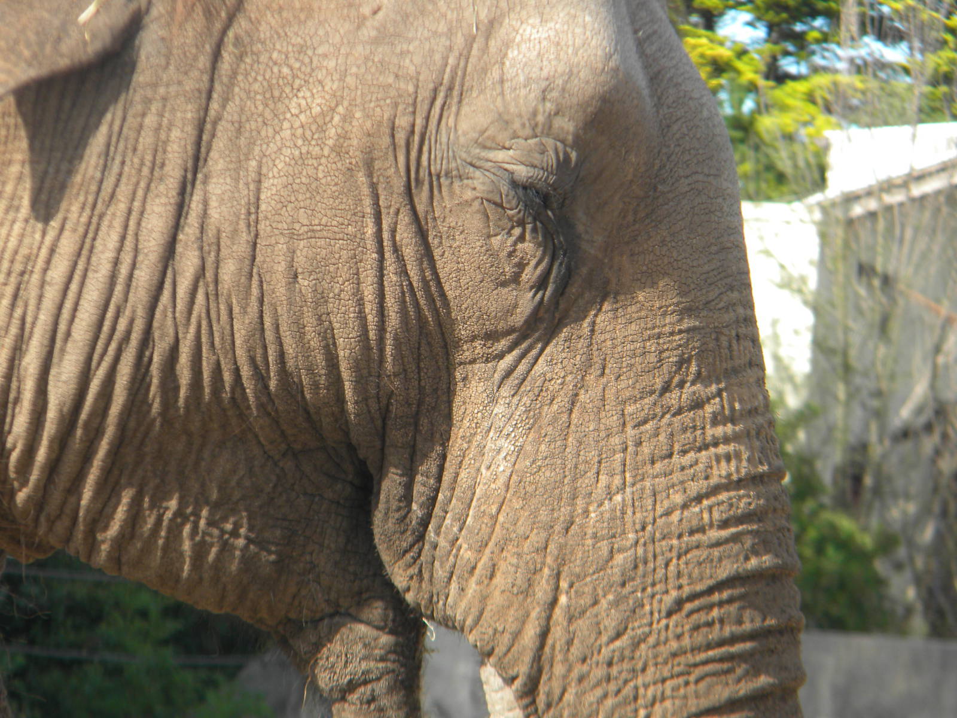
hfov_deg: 7.1
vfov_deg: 5.3
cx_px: 478
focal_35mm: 278
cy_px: 359
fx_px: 7686
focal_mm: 50.4
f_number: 5.4
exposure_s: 1/150
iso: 80
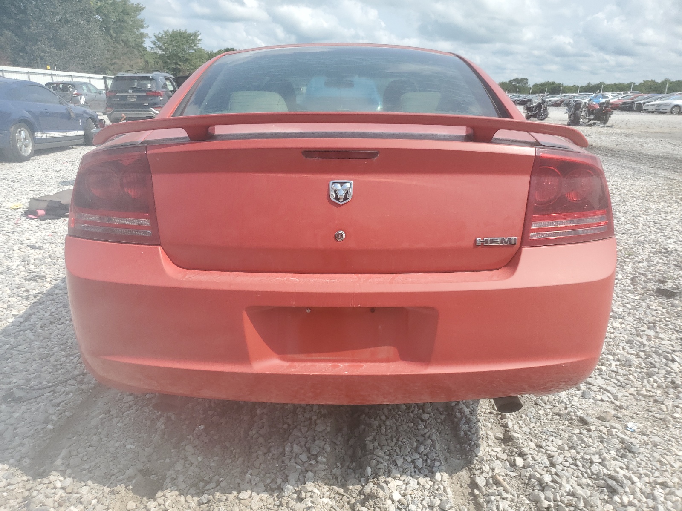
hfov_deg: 67.3
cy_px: 256
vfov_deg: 53.1
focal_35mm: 26
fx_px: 512
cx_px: 341
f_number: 1.5
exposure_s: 1/2500
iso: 50
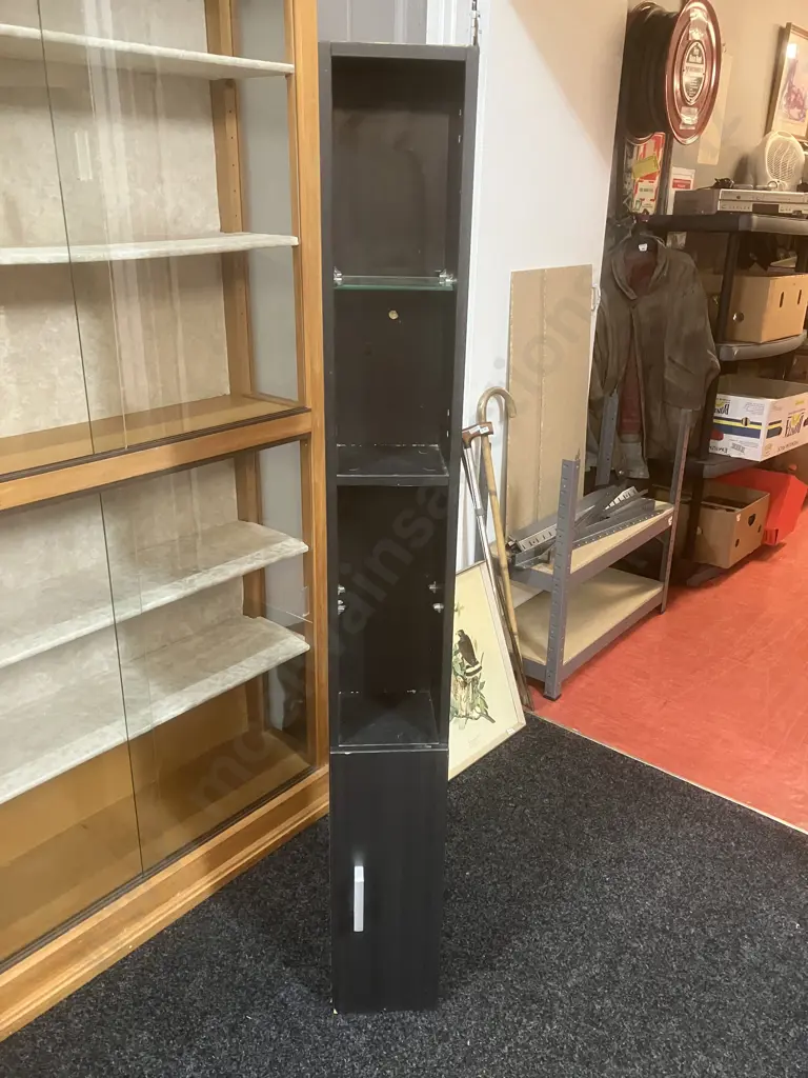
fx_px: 871
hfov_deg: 49.7
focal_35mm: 28
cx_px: 404
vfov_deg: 63.4
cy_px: 539
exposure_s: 1/33
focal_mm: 3.99
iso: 320
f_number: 1.8
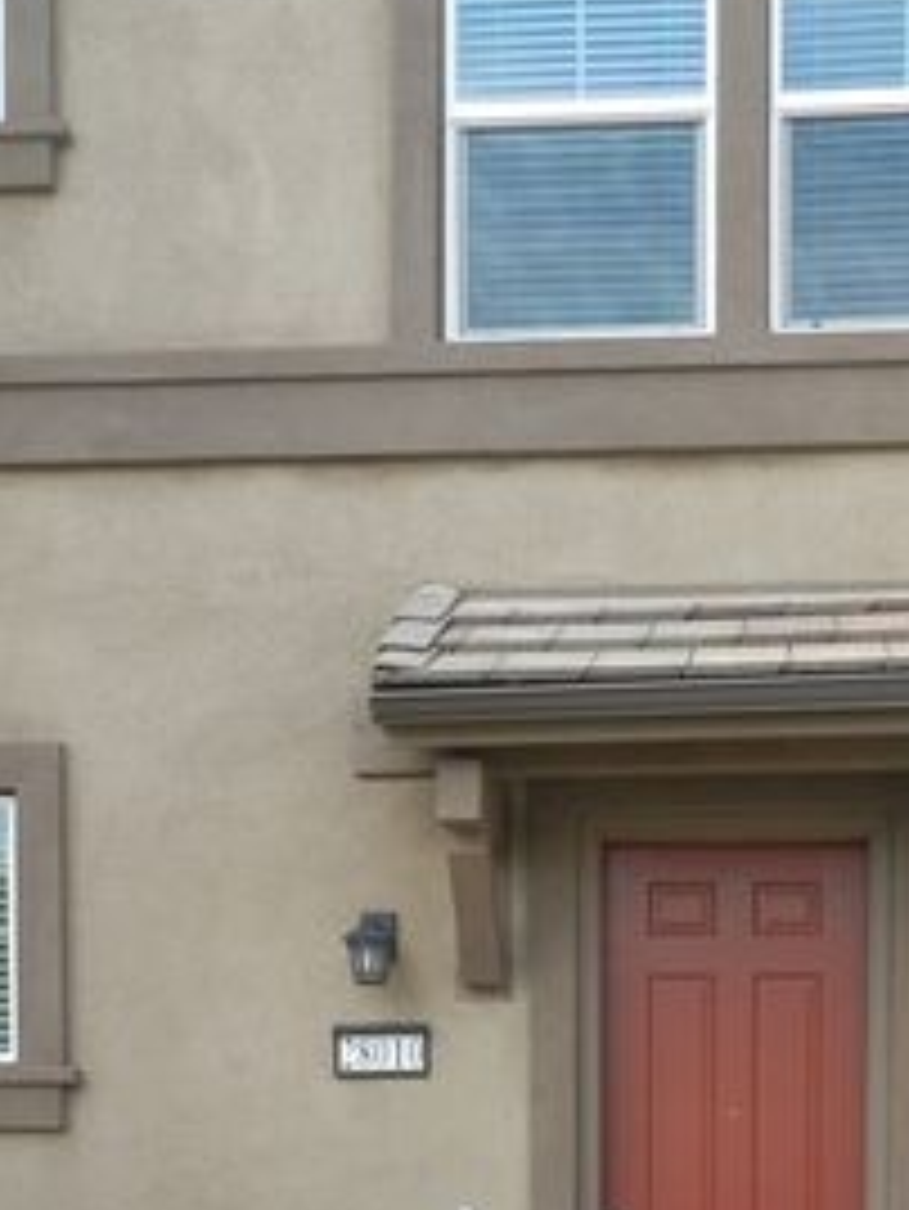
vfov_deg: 31.2
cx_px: 608
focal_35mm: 57
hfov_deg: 25.5
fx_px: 1994
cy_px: 1217
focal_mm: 4
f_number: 3.4
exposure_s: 1/400
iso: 160
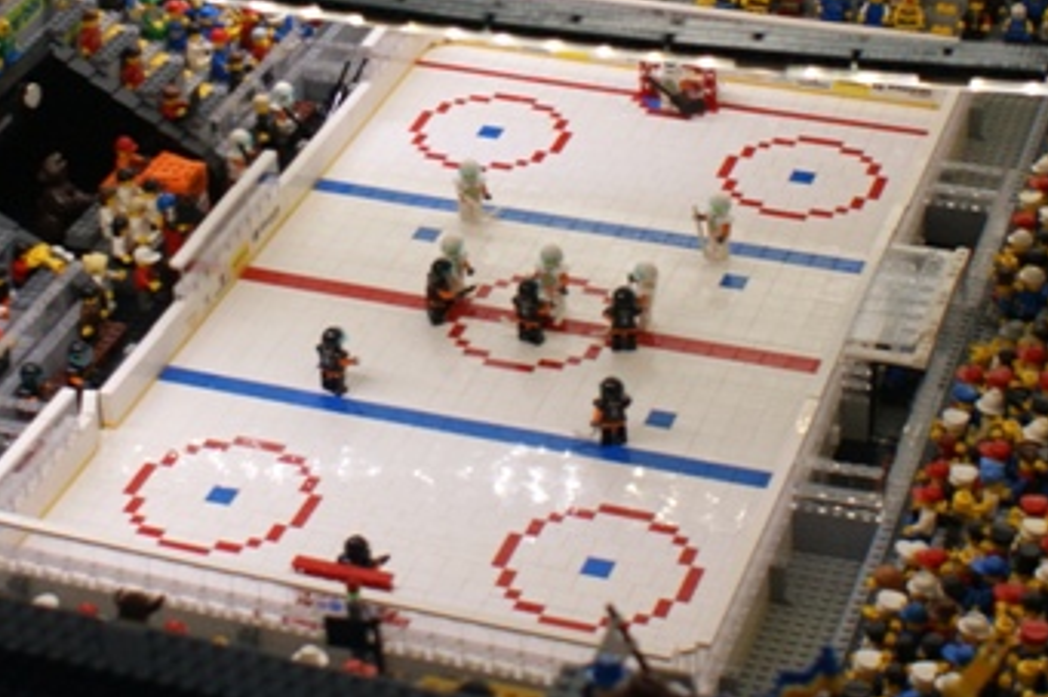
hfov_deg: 22.6
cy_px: 109
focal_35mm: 90
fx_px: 2619
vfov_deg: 15.1
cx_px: 489
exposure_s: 1/15
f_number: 4
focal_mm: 20
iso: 400
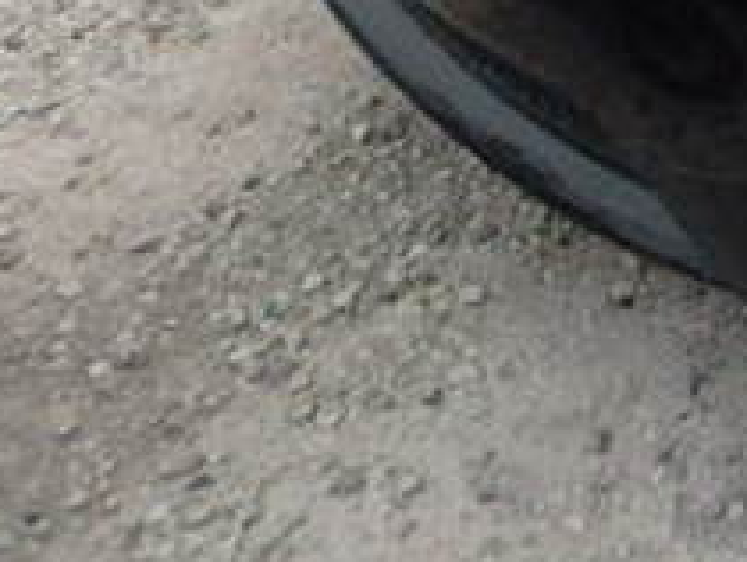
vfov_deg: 15.8
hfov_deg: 18.3
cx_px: 1398
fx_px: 1728
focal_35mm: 80
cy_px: -445
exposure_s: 1/125
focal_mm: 3.7
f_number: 3.5
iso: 125
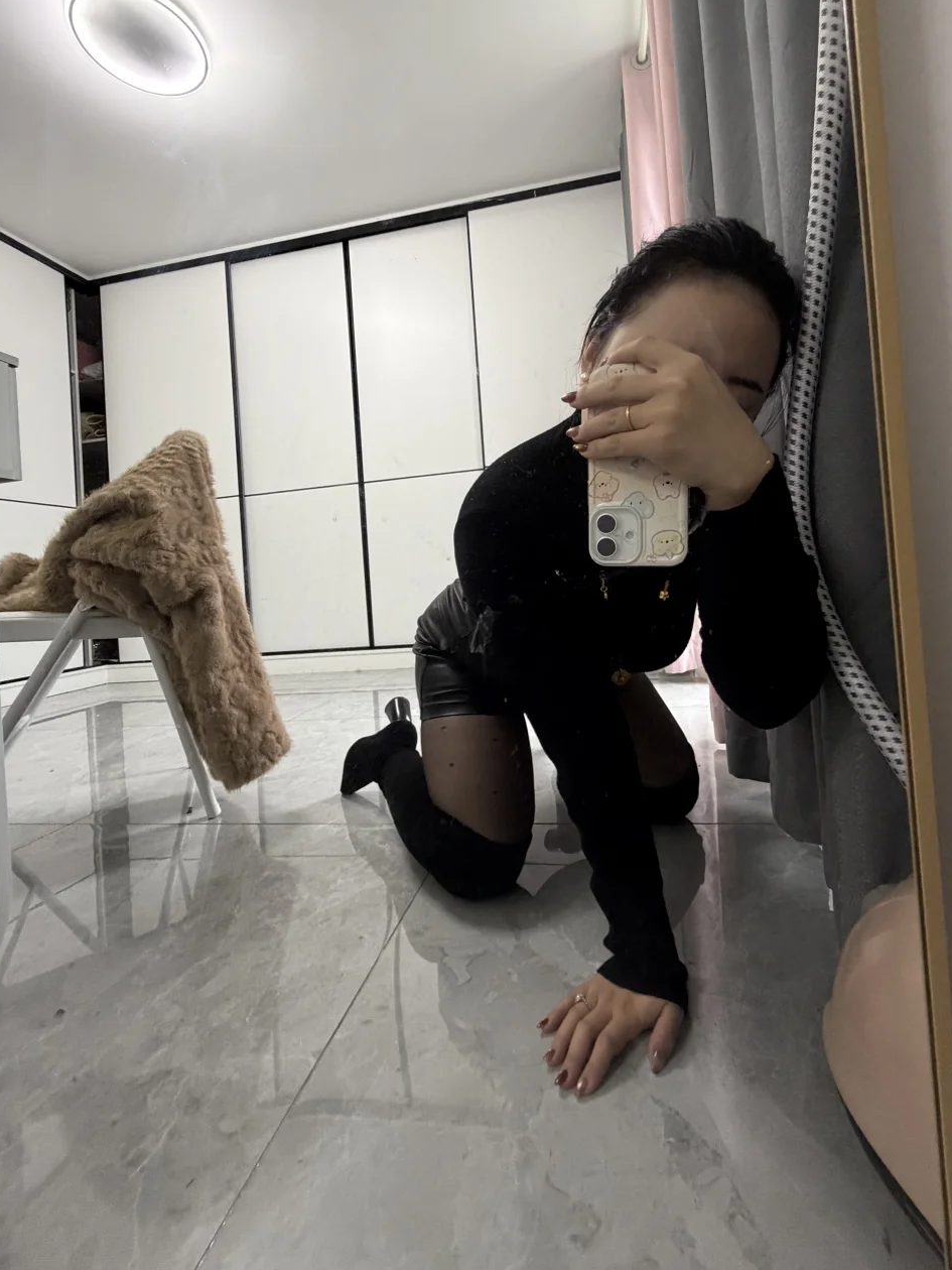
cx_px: 500
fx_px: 587
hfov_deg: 78.1
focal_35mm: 16
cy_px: 560
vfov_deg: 94.1
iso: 400
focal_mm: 2.22
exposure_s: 1/50
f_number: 2.2
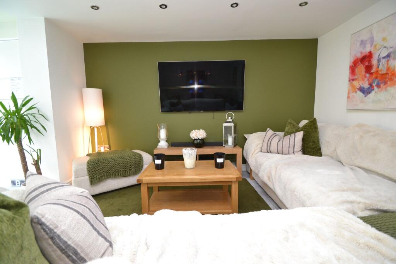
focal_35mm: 15
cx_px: 198
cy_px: 132
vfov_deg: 77.3
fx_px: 165
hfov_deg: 100.4
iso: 800
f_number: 3.5
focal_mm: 10
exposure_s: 1/60
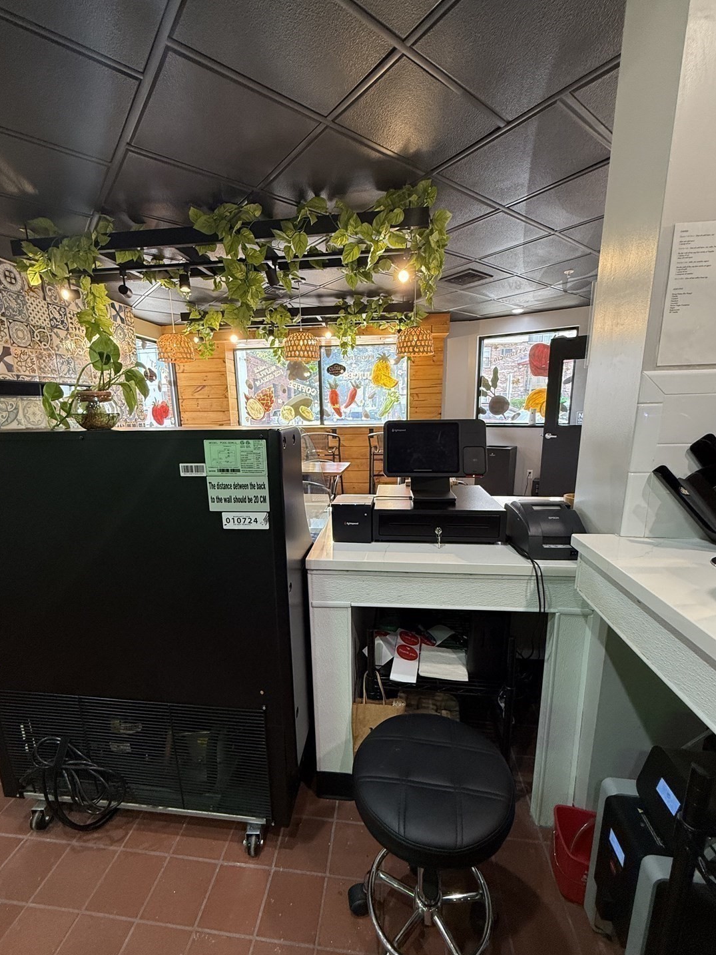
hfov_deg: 81.7
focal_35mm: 15
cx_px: 346
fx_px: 414
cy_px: 500
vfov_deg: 98.1
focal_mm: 2.22
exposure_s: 1/120
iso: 200
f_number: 2.2
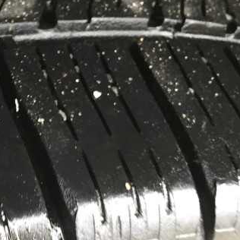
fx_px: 651
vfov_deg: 20.6
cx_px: -51
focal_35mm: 83
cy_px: 204
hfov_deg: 19.6
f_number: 2.2
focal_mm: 4.15
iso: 80
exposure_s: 1/30
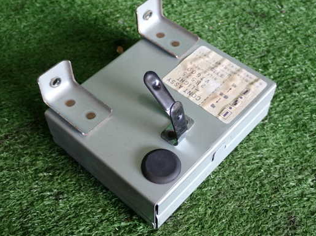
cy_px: 113
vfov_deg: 30.2
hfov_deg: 39.7
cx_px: 155
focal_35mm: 48
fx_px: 438
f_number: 2.8
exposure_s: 1/50
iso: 200
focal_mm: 7.31
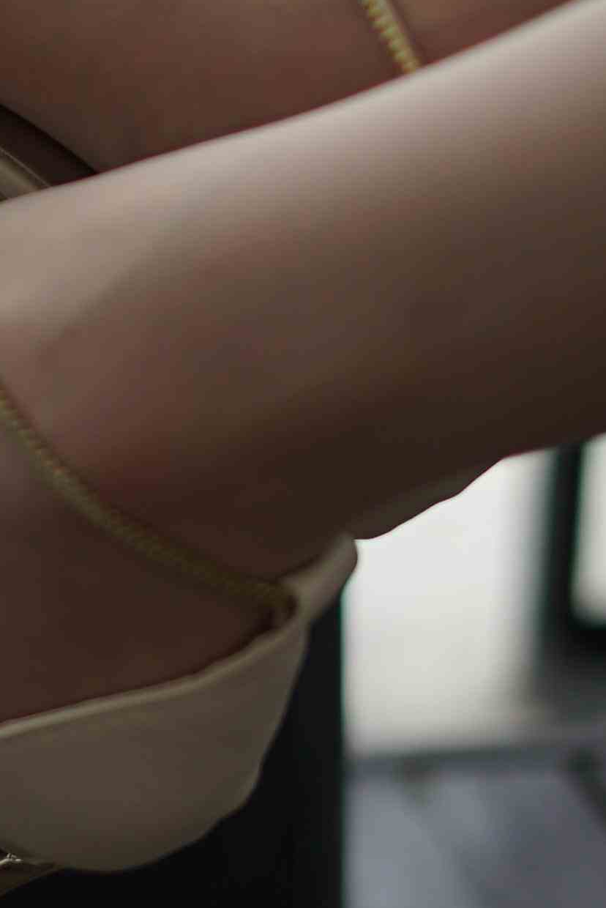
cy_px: -78
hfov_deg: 8.0
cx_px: -152
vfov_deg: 11.8
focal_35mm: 171
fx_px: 4313
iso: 125
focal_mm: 50
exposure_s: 1/2500
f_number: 1.8
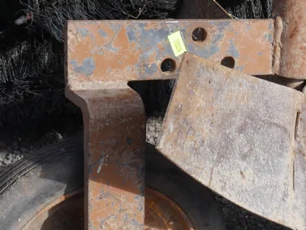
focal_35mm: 108
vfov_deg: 13.6
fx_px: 956
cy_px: 226
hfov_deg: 17.5
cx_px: 343
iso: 200
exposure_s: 1/320
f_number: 8
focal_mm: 20
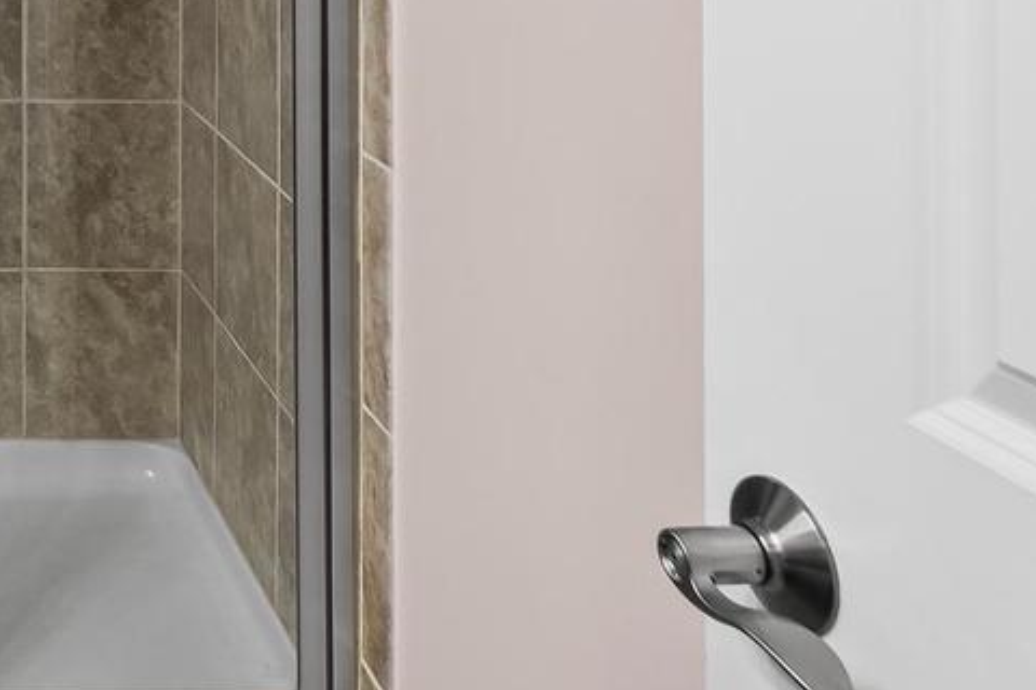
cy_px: -254
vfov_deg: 25.0
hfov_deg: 32.1
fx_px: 1295
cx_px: -335
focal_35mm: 45
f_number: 7.1
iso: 640
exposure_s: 1/15
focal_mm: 10
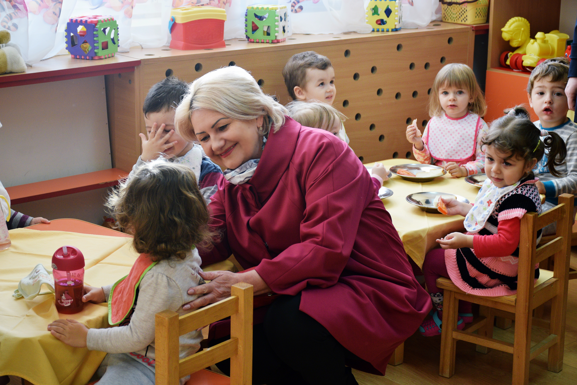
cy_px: 192
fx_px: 1154
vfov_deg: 18.9
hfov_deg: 28.1
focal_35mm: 72
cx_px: 288
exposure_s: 1/60
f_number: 4.5
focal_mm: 48
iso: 500
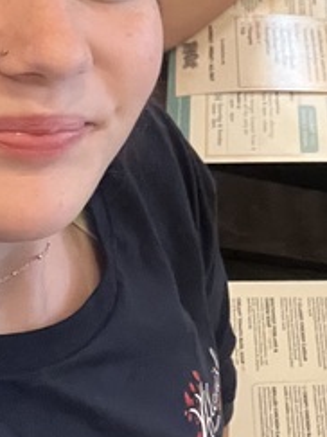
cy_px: 22
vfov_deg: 19.8
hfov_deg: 14.1
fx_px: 1223
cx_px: 510
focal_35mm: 97
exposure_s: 1/20
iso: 640
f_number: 2.2
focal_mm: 2.71
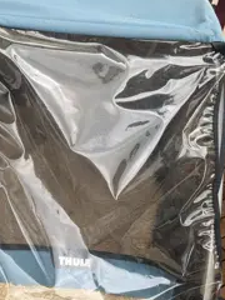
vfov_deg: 42.1
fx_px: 390
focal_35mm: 45
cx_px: 62
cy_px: 154
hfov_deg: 31.7
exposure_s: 1/731
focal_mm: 4.38
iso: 57
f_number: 1.73
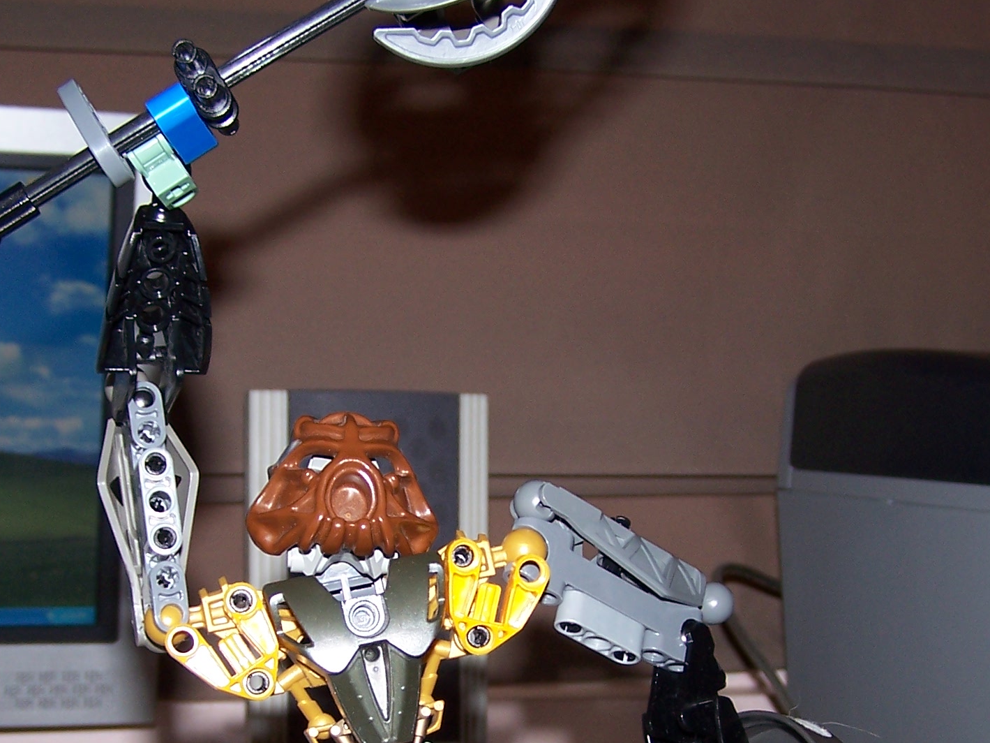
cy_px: 582
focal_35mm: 69
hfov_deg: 28.2
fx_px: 1973
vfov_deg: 21.1
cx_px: 475
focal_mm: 6.3
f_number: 2.8
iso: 80
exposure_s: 1/60
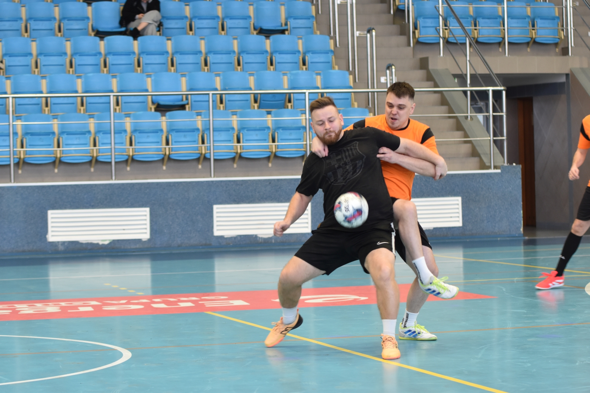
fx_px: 1844
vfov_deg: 12.2
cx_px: 295
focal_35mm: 112
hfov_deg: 18.2
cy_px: 196
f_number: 3.5
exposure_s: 1/200
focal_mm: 75
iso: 800
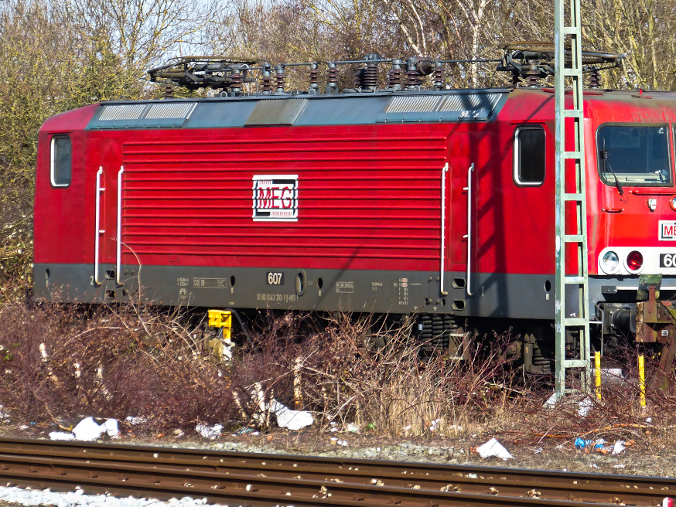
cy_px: 185
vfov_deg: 5.8
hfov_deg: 7.7
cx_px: 389
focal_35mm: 258
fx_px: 5040
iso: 100
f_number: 4
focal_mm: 33.9
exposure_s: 1/640
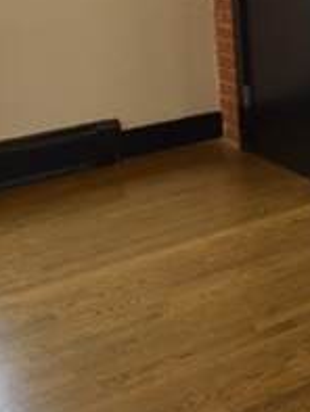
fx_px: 895
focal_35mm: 75
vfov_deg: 23.4
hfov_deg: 16.4
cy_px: -104
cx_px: 566
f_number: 3.5
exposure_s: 1/60
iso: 1100
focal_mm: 10
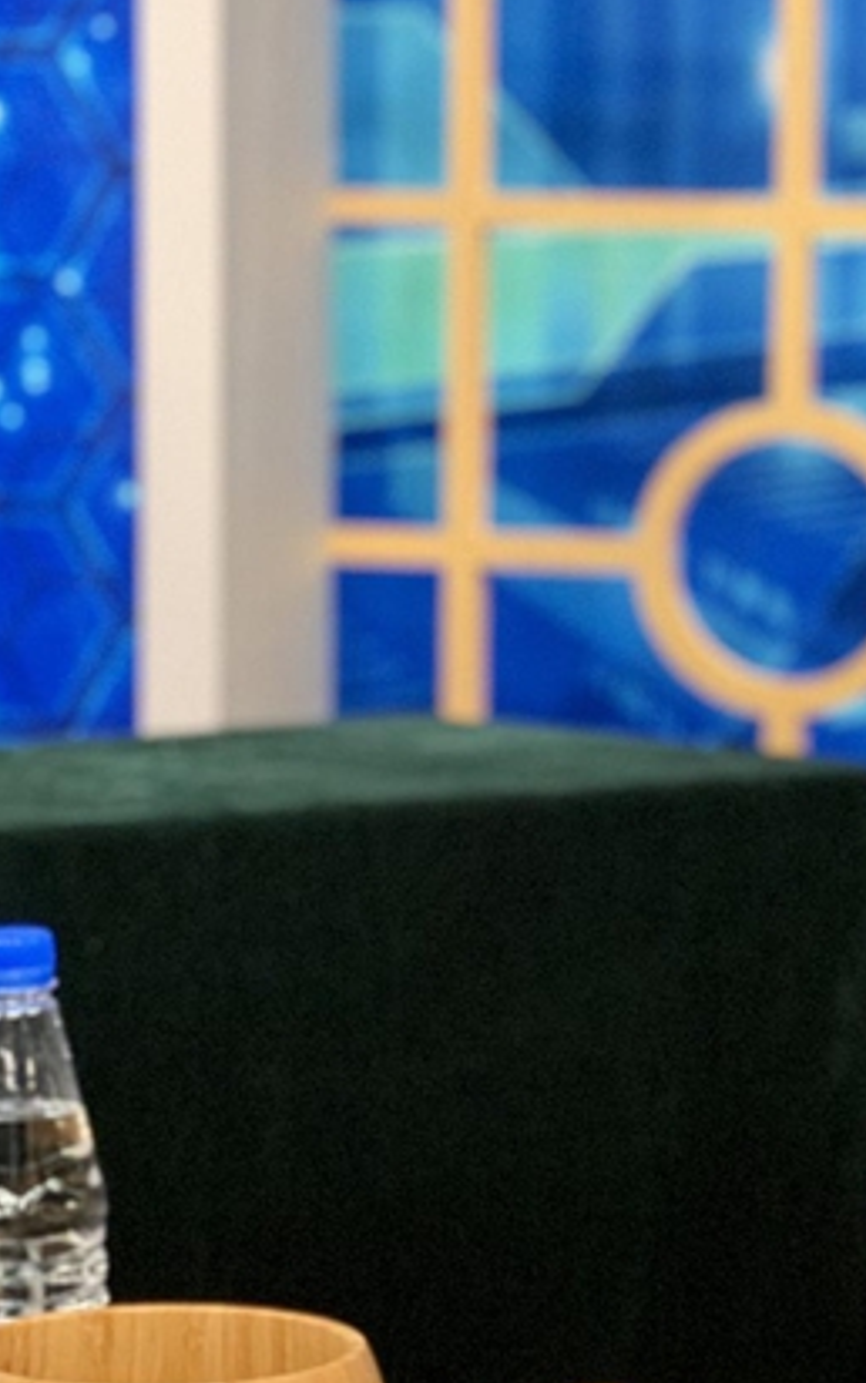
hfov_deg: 10.1
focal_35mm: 127
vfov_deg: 16.4
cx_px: 1135
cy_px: 893
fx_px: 4789
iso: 200
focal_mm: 6
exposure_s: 1/60
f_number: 2.4
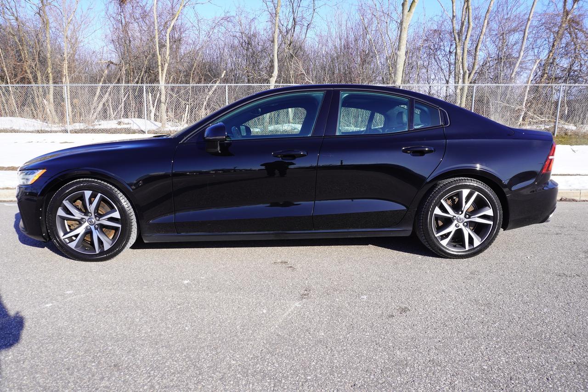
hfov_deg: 73.7
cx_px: 294
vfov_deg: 53.2
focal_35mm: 24
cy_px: 196
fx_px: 392
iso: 100
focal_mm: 16
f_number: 8
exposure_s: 1/125
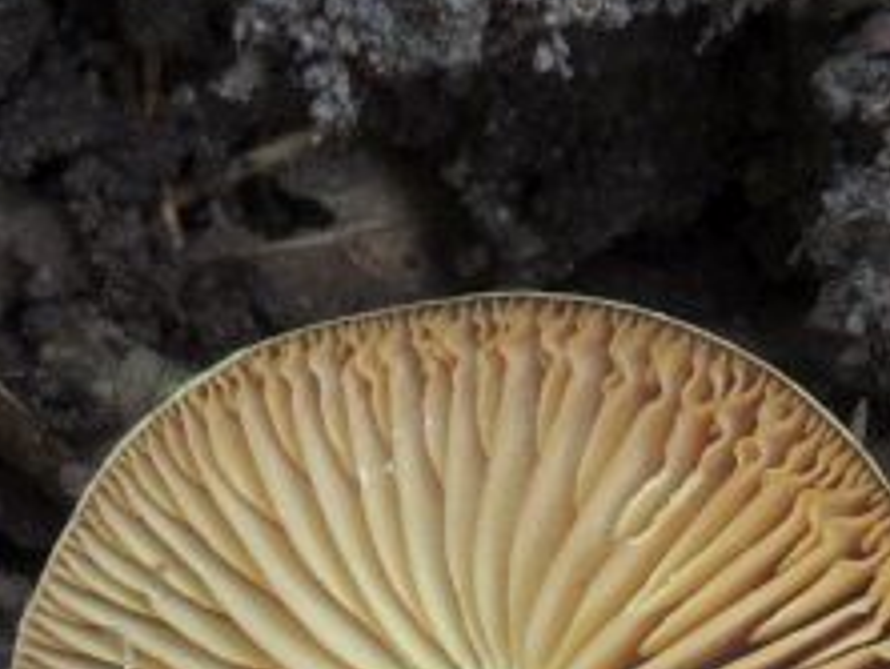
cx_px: -196
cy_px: 1162
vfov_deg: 7.3
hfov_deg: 9.8
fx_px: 5096
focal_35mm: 198
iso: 100
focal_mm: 7.6
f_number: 7.6
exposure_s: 1/2
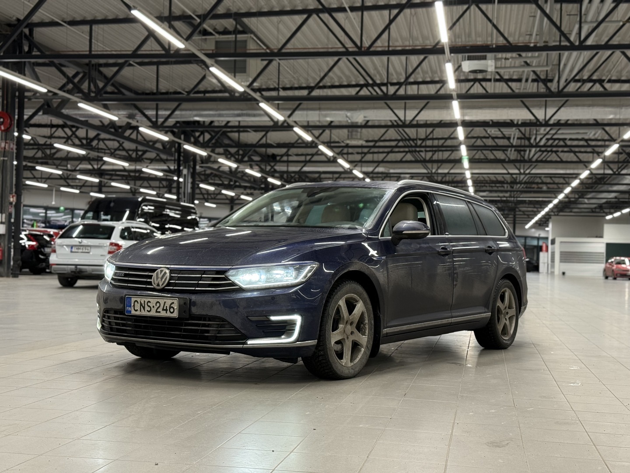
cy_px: 236
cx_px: 315
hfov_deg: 39.7
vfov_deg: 30.3
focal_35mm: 48
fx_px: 874
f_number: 1.78
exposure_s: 1/100
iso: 250
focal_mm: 6.76
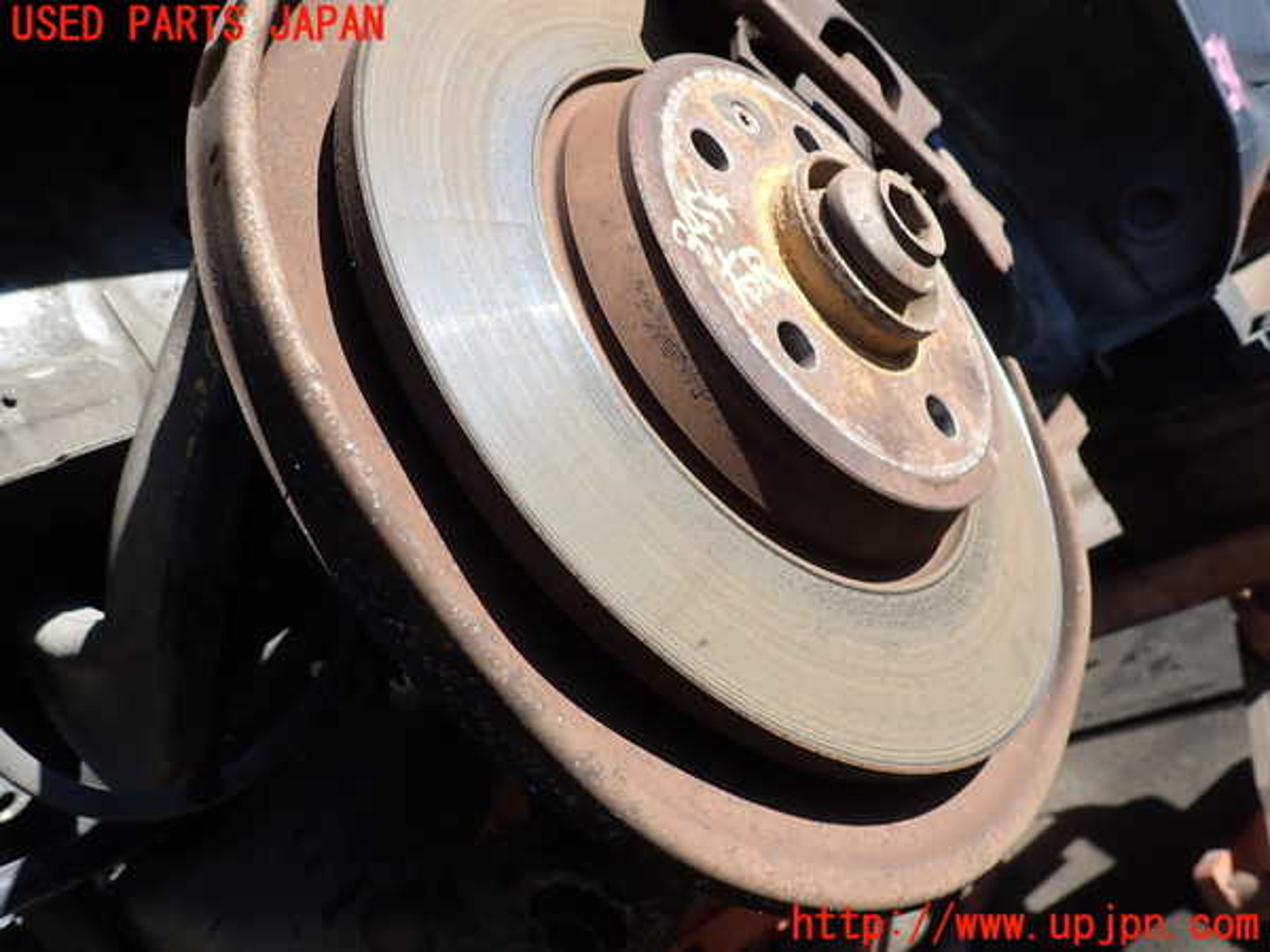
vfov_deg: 54.9
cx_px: 635
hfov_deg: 69.4
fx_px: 917
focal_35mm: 25
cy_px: 476
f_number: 2.8
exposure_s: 1/500
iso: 100
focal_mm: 4.5
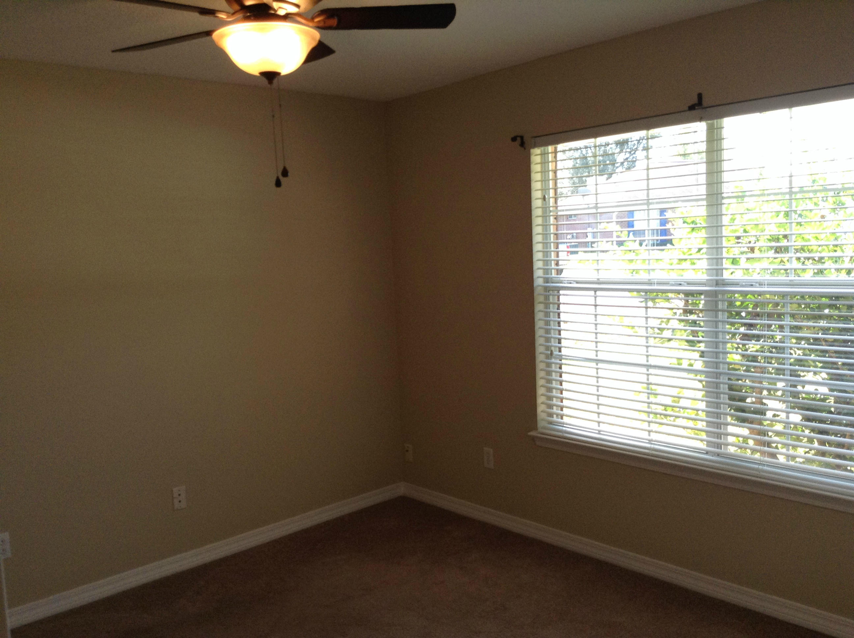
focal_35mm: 33
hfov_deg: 55.4
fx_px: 813
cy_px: 319
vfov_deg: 42.8
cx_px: 427
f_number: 2.4
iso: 64
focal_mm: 3.3
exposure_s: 1/100
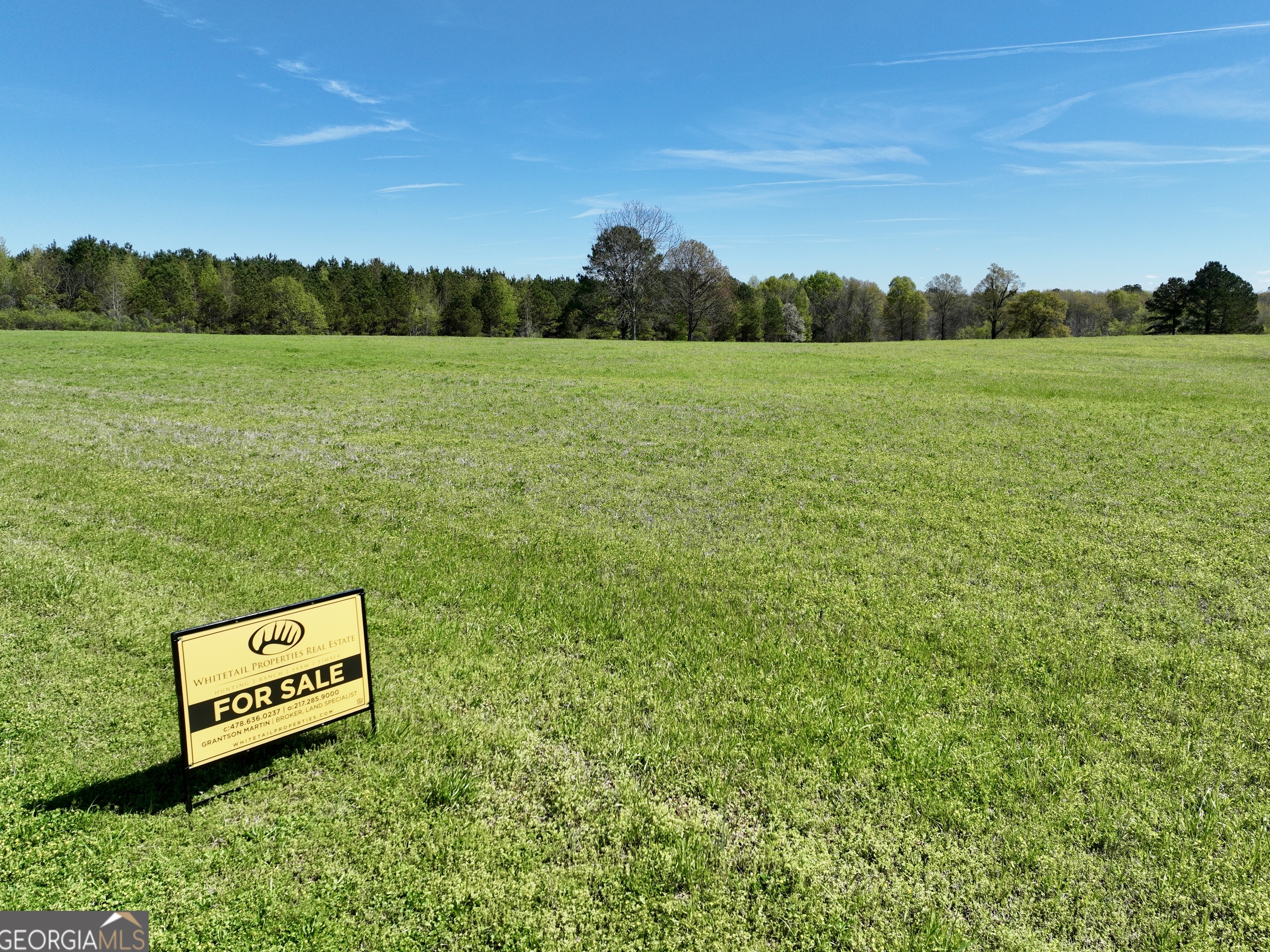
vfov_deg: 53.0
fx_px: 954
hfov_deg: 67.2
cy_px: 447
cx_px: 682
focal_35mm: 26
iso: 100
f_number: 2.8
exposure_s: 1/1600
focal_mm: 12.29
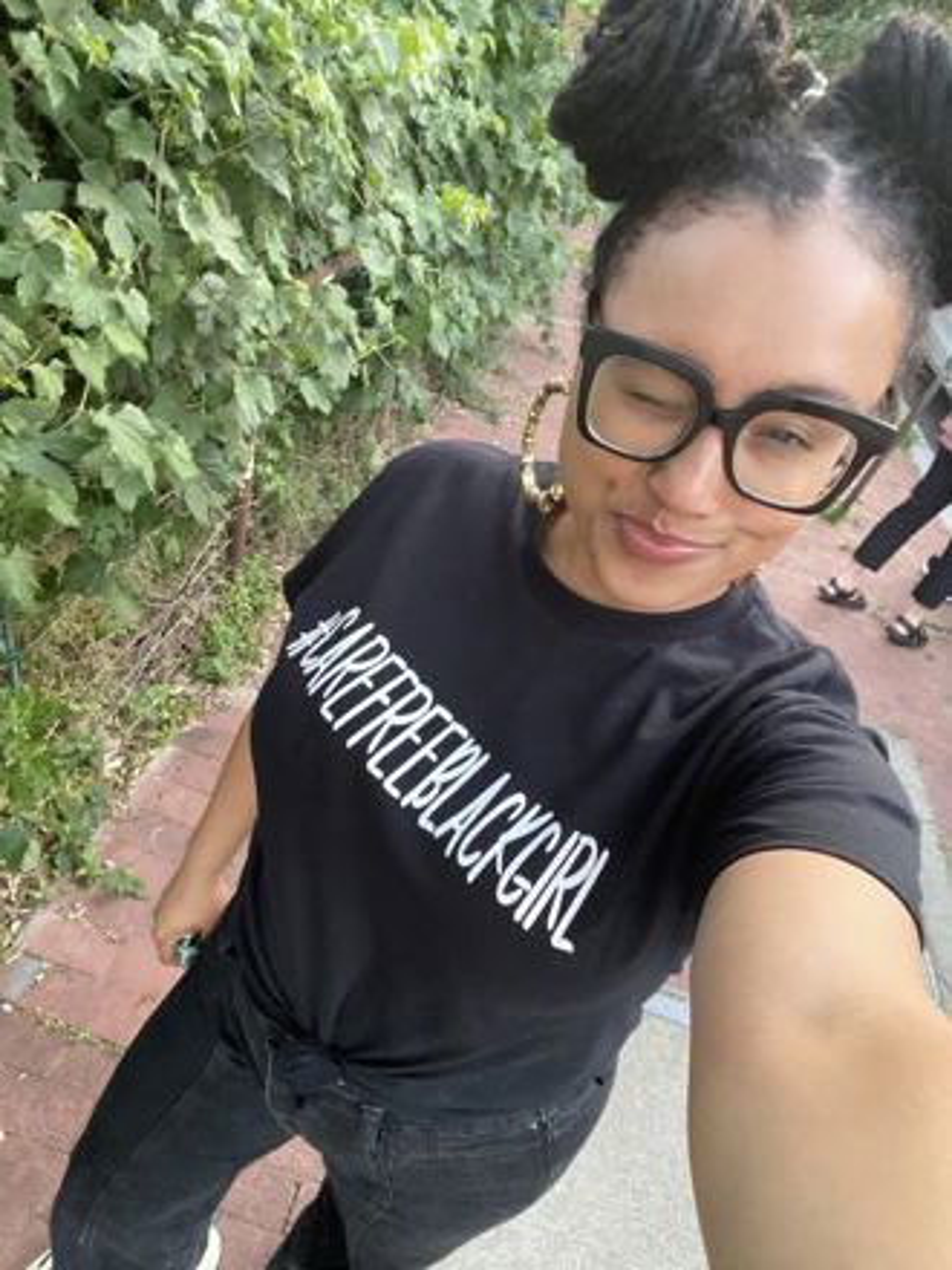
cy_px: 635
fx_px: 843
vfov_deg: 73.9
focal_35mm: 23
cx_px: 476
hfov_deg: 58.9
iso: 400
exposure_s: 1/60
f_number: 2.2
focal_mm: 2.71
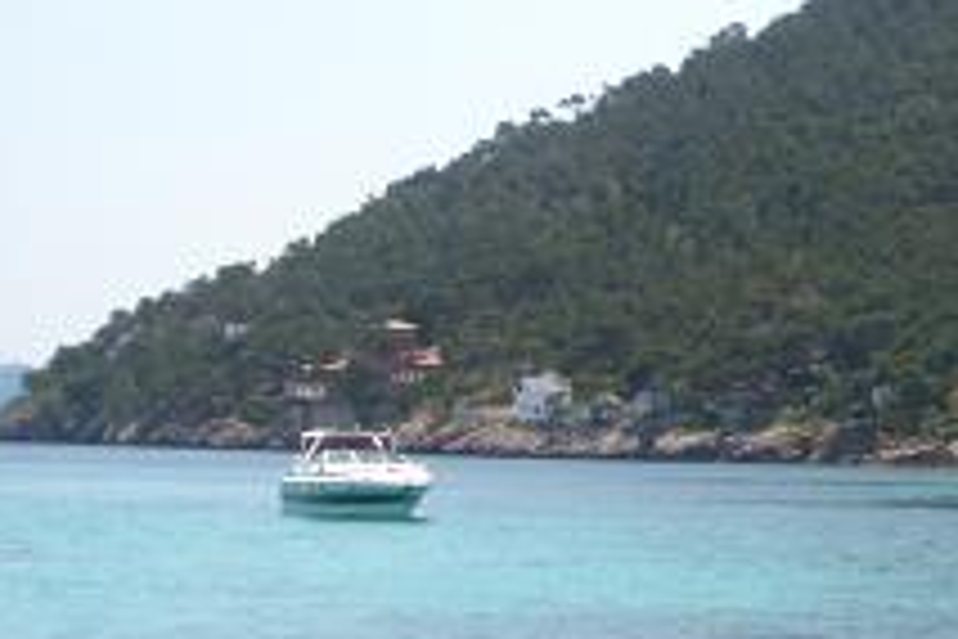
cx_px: 1345
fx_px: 2954
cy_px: 220
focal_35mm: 111
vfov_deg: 12.3
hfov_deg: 17.0
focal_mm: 5.7
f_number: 5.6
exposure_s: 1/260
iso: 64
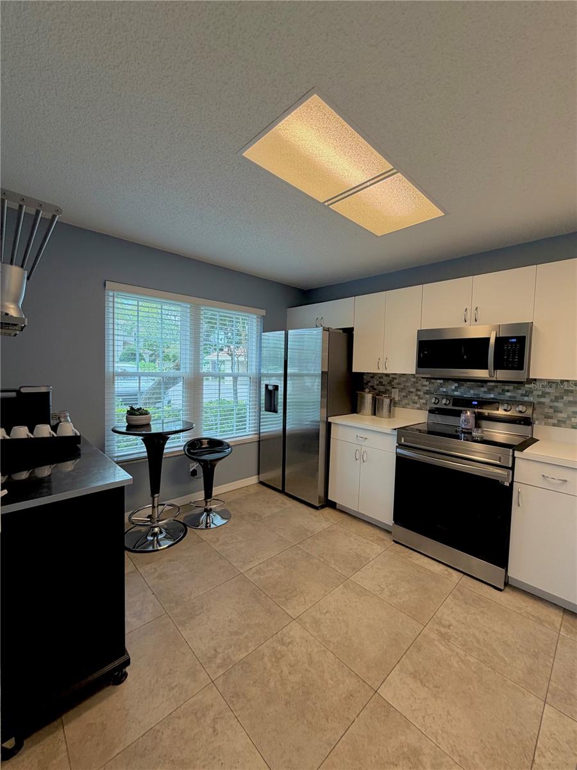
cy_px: 385
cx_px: 288
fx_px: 311
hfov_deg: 85.7
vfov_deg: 102.1
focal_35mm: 14
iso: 80
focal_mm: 2.22
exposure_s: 1/120
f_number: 2.2
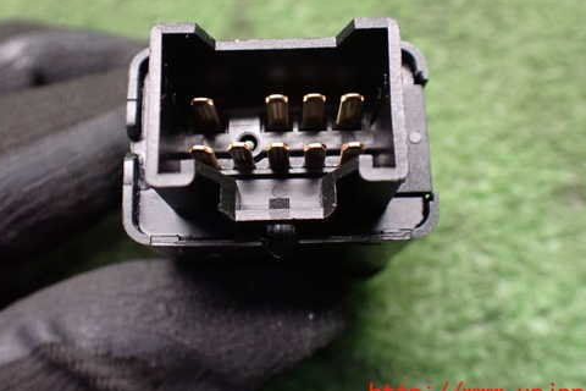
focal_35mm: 39
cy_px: 136
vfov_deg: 33.9
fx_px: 635
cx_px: 278
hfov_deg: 49.5
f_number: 2.3
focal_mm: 5.4
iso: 800
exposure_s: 1/60
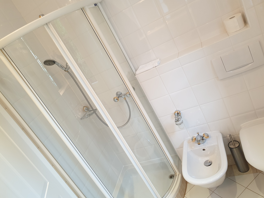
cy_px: 102
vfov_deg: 51.3
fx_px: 206
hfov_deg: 65.3
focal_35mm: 27
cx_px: 133
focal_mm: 4.3
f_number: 2.4
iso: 200
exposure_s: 1/50
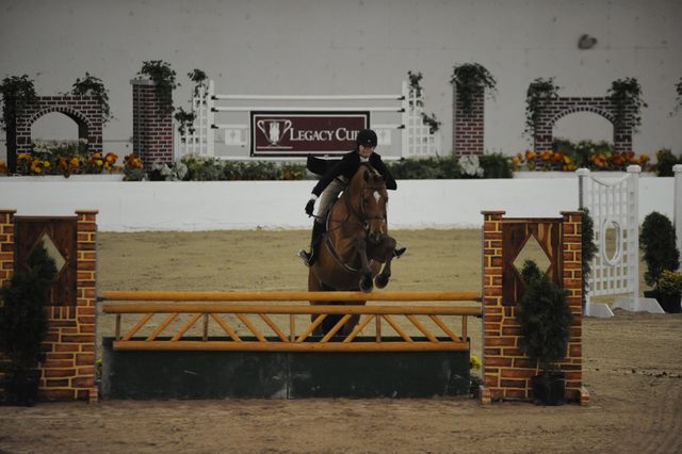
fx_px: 3787
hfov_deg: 10.3
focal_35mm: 200
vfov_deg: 6.9
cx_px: 341
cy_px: 227
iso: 6400
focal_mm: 200
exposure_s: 1/400
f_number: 2.8
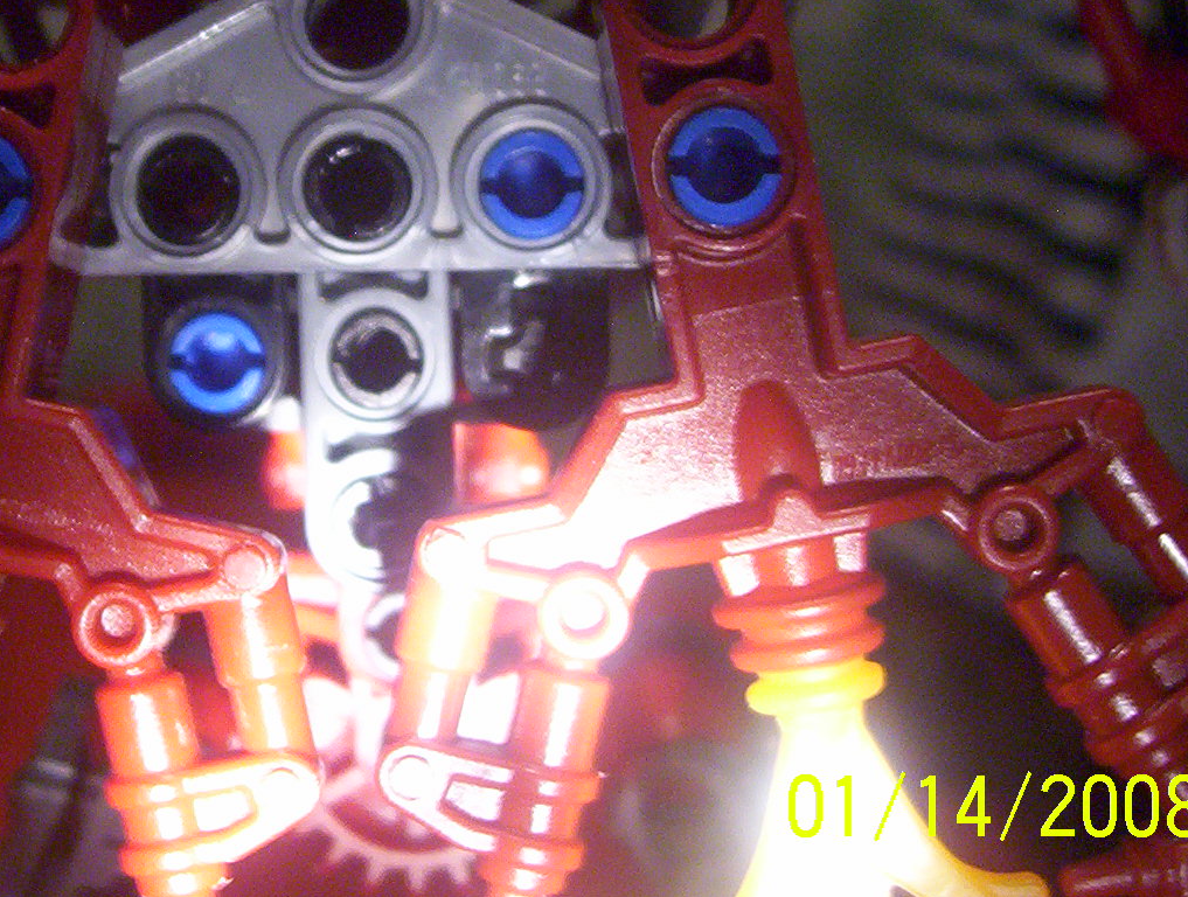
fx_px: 2374
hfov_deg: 27.8
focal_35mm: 69
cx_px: 347
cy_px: 265
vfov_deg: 21.3
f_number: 2.73
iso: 200
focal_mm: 5.77
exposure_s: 1/8
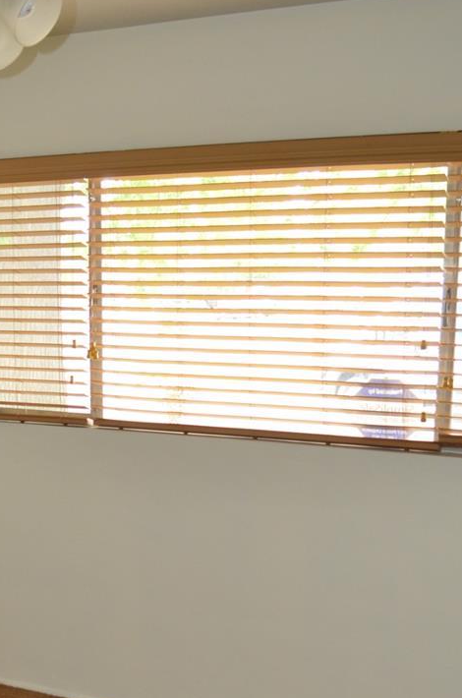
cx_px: 84
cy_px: 565
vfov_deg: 34.0
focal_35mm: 57
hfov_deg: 23.3
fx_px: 1103
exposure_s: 1/60
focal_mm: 18
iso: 640
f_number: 3.5
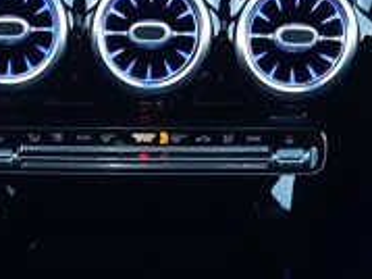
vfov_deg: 12.6
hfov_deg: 16.8
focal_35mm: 116
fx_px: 1246
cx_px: 60
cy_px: 277
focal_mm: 3.92
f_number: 1.7
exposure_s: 1/25
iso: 200
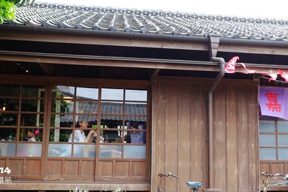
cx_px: 155
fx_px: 320
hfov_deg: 48.4
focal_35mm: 40
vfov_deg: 33.3
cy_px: 117
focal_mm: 10.6
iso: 125
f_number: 5.6
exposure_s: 1/80
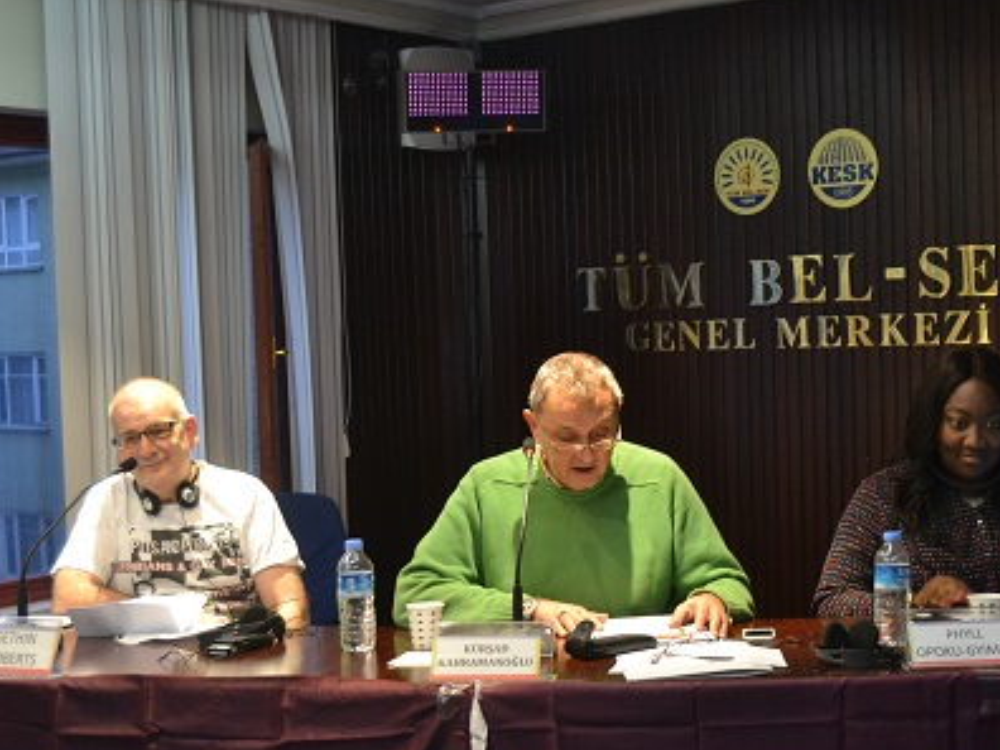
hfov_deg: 32.0
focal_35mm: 60
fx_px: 1733
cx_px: 652
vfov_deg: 24.4
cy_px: 434
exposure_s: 1/20
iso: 1600
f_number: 4.2
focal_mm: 30
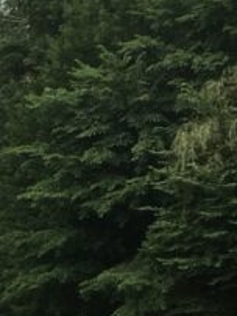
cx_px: -324
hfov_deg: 9.1
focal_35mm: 147
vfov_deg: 12.9
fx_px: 1339
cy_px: 435
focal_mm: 4.15
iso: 25
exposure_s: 1/718
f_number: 2.2
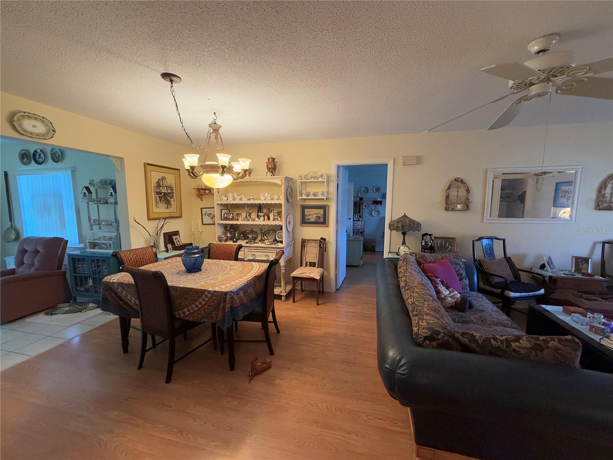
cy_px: 230
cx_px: 306
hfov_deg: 102.1
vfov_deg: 85.7
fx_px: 248
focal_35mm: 14
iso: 500
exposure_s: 1/60
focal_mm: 2.22
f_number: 2.2
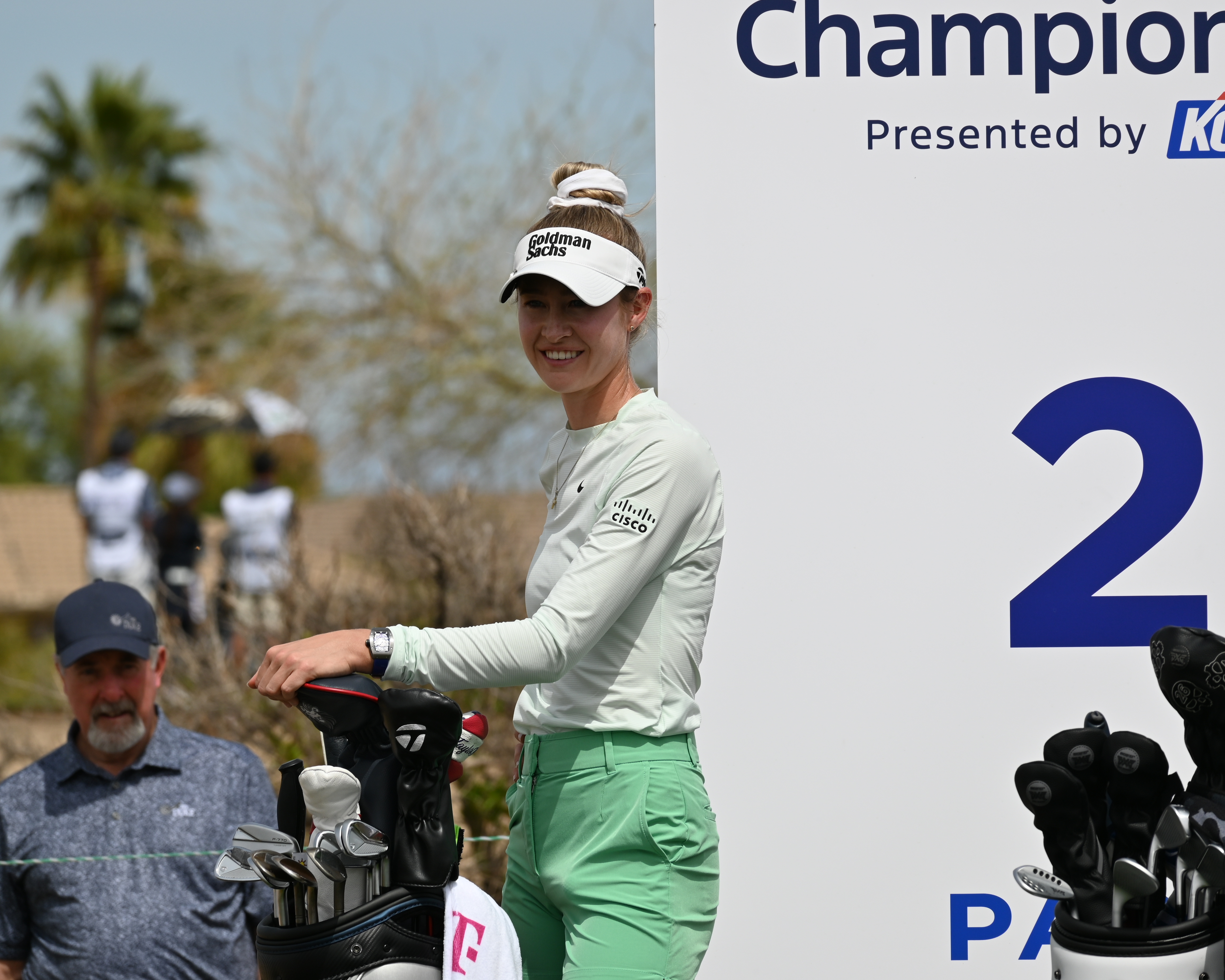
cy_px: 489
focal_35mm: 339
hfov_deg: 5.7
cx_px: 557
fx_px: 12290
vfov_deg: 4.6
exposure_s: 1/800
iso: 100
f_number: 7.1
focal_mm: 200
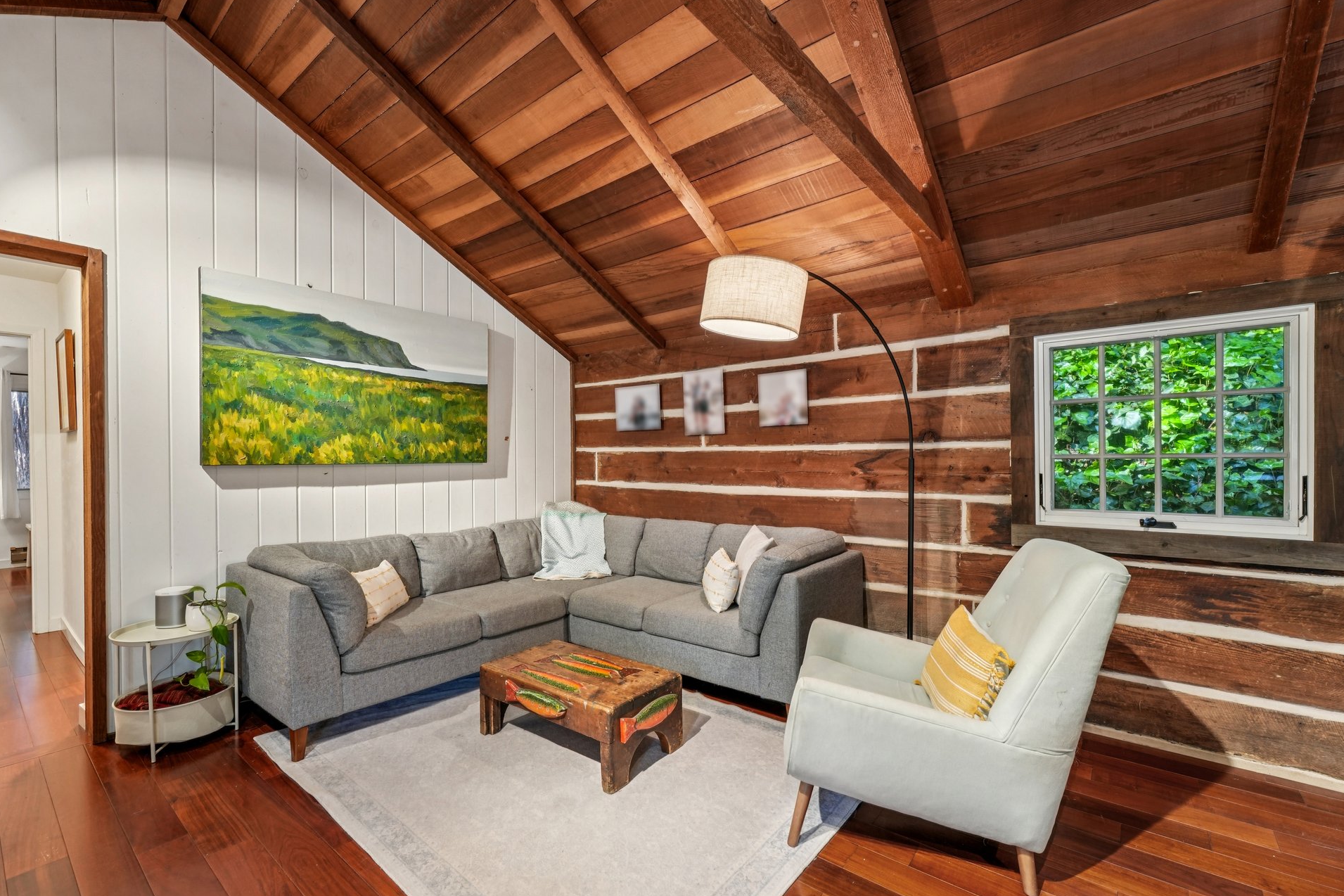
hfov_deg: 100.4
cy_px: 467
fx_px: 560
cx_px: 660
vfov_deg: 77.3
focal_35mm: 15
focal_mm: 14
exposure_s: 1/13
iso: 640
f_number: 8
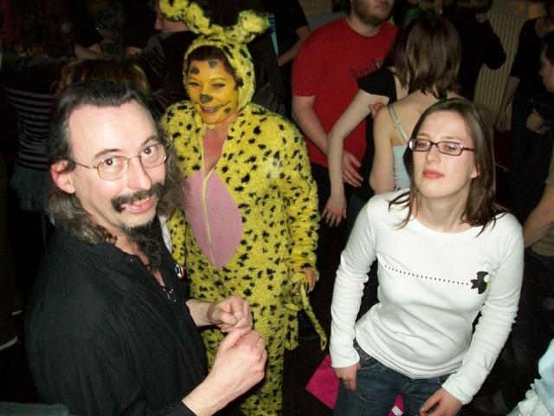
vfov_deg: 39.7
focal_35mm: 36
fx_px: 576
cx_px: 277
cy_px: 208
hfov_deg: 51.4
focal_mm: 6
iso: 160
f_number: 2.7
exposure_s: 1/60
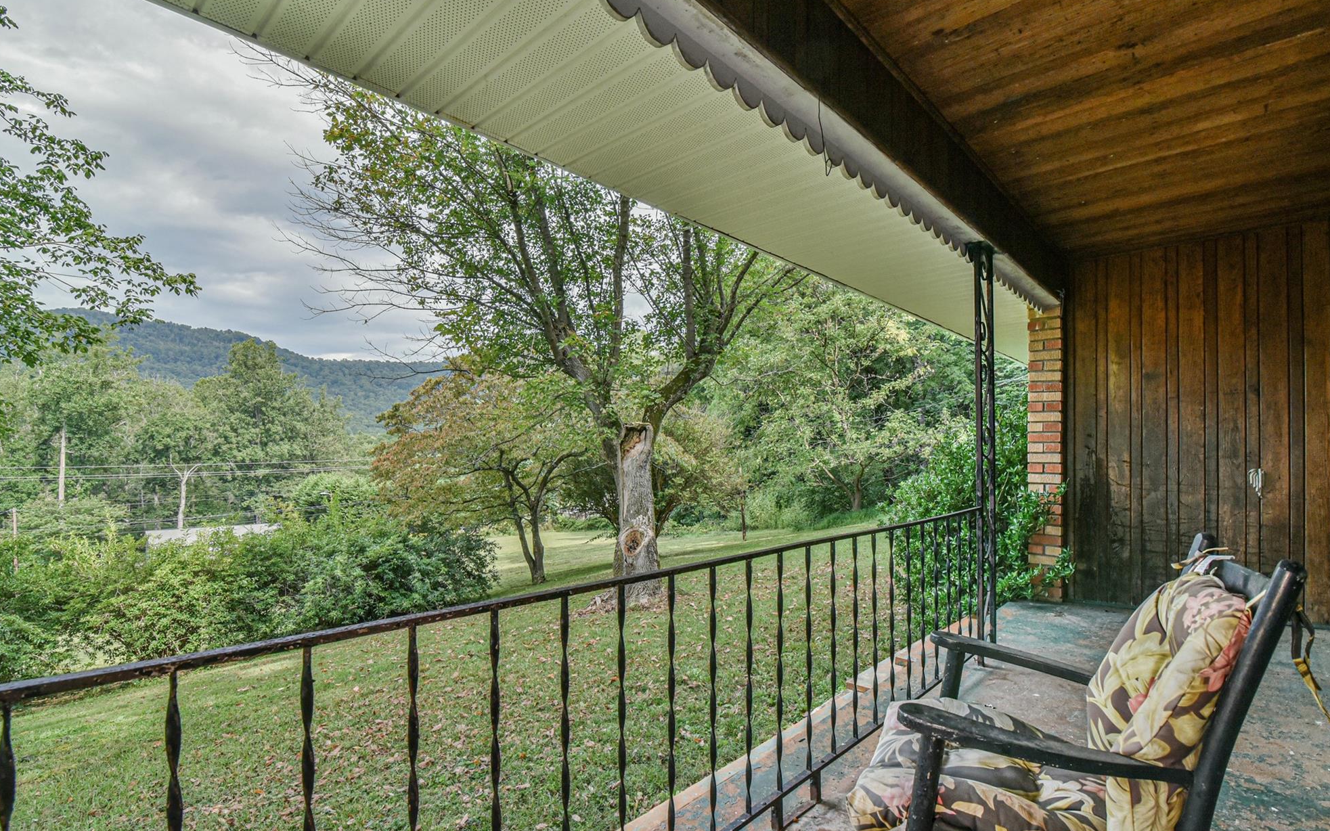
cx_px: 684
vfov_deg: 67.9
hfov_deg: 94.3
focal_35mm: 17
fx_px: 616
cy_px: 443
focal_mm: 16
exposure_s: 1/500
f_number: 11
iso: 1600
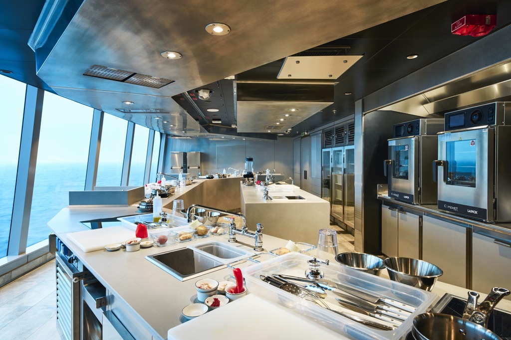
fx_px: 298
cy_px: 170
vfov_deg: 59.5
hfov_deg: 81.2
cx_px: 256
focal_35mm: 21
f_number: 11
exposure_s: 1/4
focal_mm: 21
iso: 200
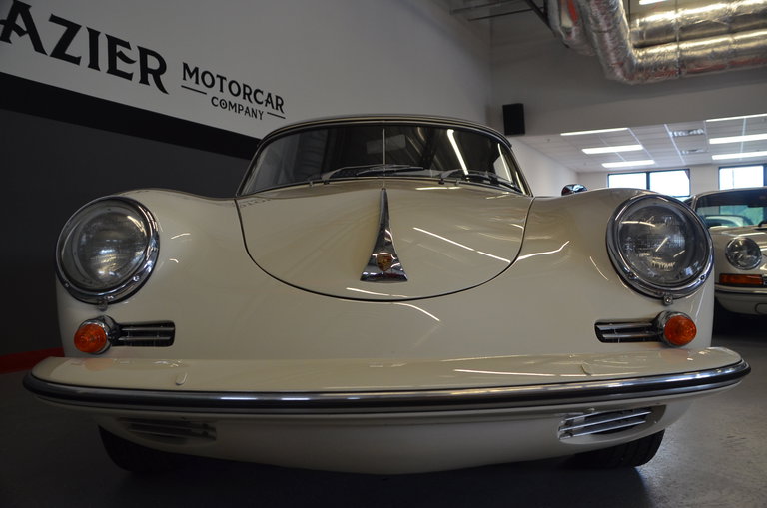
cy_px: 254
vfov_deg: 39.8
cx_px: 384
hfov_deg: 57.3
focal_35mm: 33
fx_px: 702
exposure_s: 1/60
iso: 720
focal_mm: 22
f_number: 4
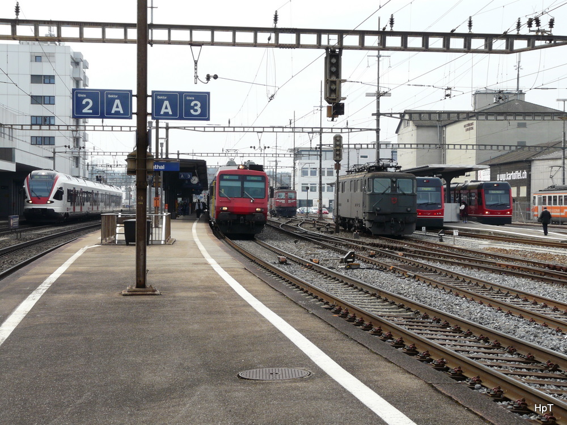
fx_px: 1016
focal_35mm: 62
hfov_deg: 31.2
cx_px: 284
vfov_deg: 23.7
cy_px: 212
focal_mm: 10.2
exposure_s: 1/250
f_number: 5.6
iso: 100
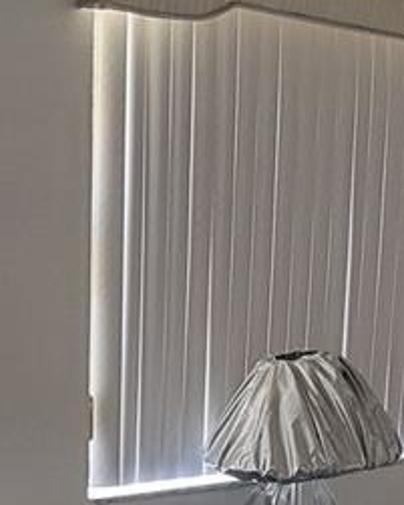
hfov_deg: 13.7
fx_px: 1673
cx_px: 326
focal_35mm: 112
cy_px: 575
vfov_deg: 16.6
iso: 320
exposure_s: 1/40
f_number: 1.8
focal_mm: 5
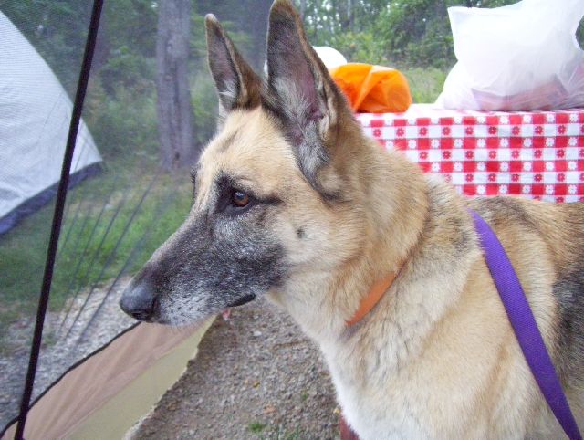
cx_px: 292
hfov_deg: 51.3
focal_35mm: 36
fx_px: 608
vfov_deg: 39.8
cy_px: 220
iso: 800
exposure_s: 1/200
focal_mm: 6
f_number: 2.7
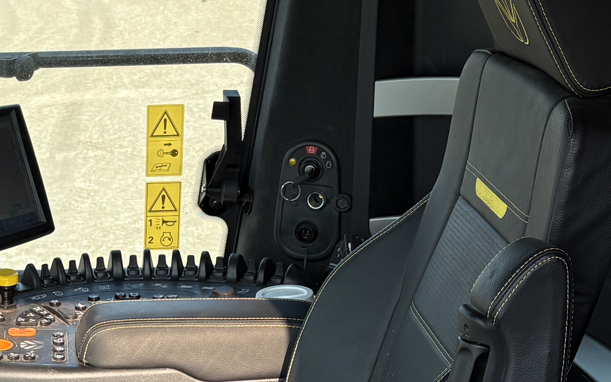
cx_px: 36
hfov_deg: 22.1
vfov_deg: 14.0
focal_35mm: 91
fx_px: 1515
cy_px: 452
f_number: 1.6
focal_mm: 5.96
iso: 50
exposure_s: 1/801
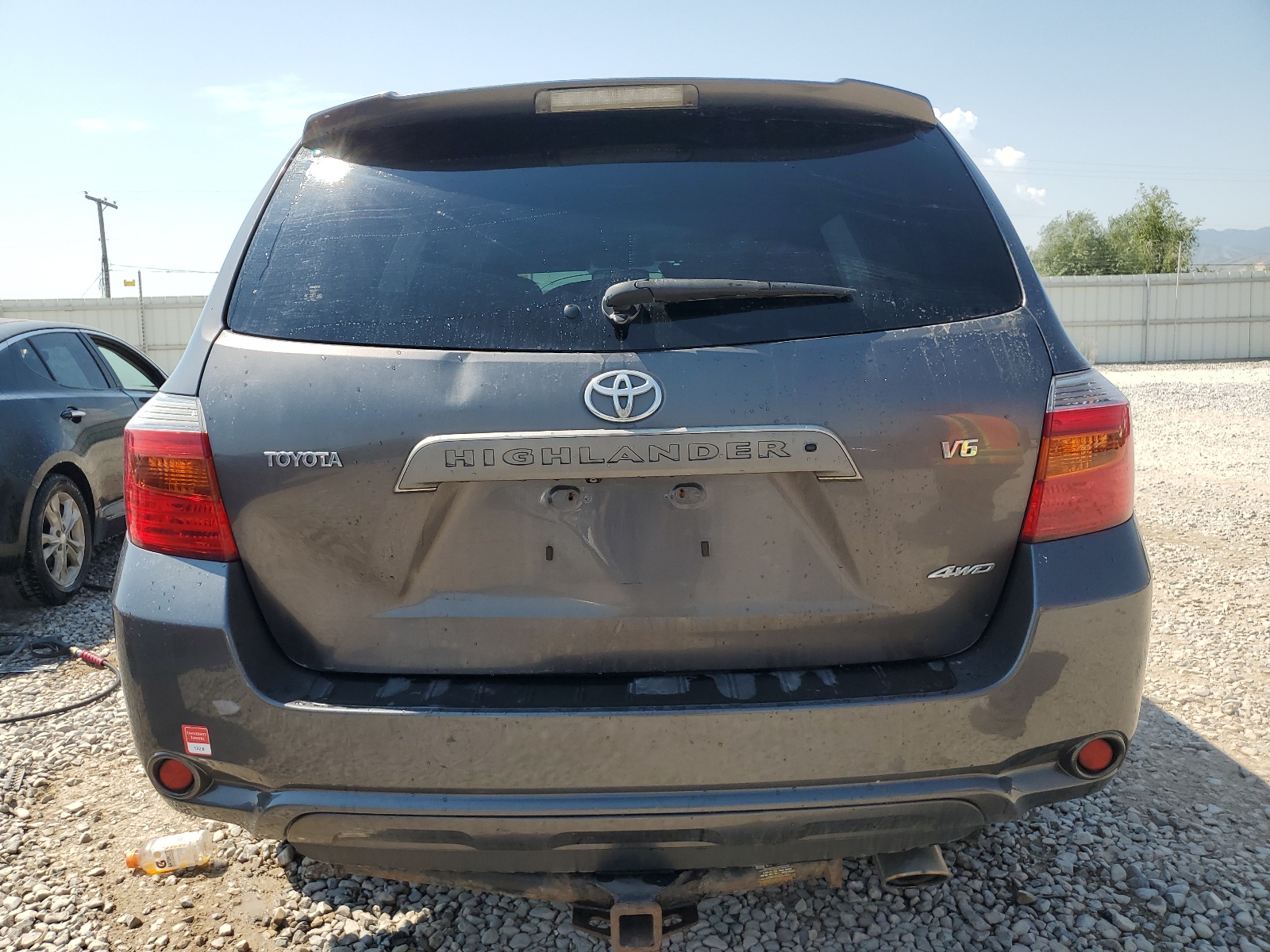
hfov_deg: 67.3
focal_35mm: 26
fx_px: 954
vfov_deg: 53.1
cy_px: 476
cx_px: 635
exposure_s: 1/2500
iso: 50
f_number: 1.5
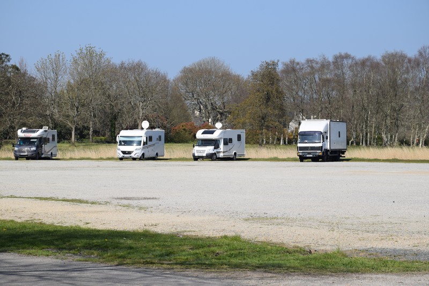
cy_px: 143
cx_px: 214
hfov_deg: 19.5
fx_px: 1251
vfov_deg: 13.0
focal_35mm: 105
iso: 200
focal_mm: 70
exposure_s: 1/500
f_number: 11
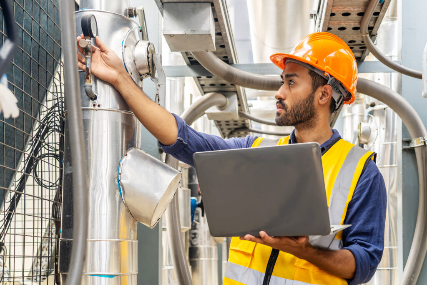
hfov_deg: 45.4
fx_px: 510
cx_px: 214
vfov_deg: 31.2
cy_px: 142
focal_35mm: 43
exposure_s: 1/60
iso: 100
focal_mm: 43
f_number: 4
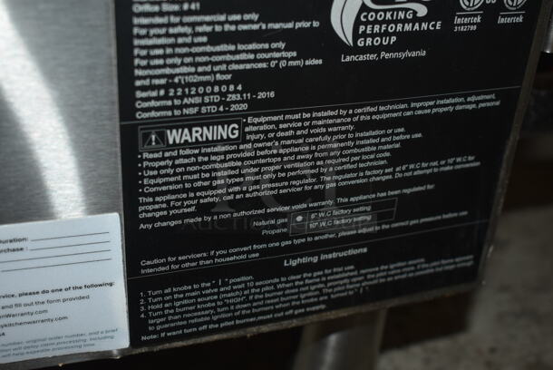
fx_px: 715
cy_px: 185
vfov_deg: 29.0
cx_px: 276
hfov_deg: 42.3
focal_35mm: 46
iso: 200
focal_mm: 31
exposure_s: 1/30
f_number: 5.6
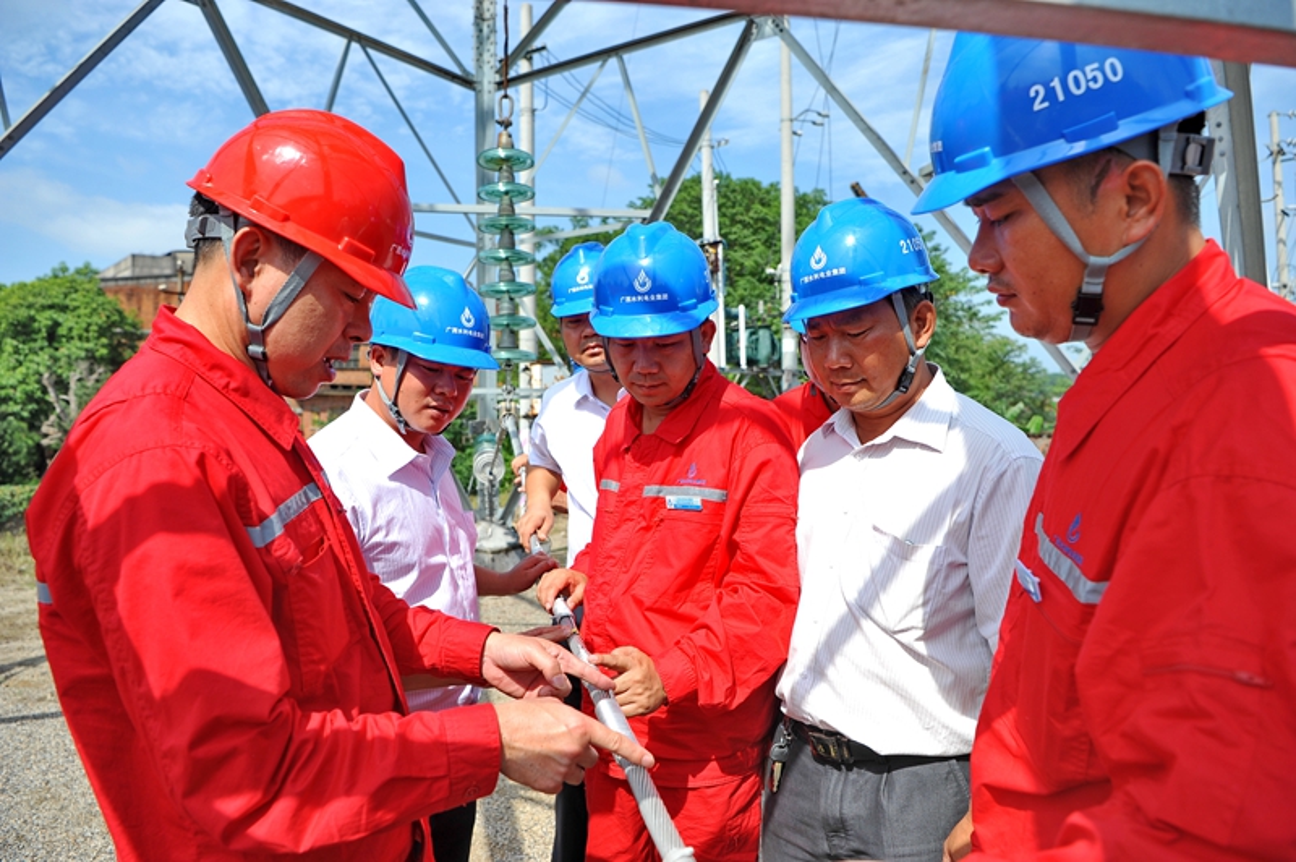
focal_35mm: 24
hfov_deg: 73.8
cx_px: 648
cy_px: 431
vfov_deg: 53.1
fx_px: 863
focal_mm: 24
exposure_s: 1/800
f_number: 5
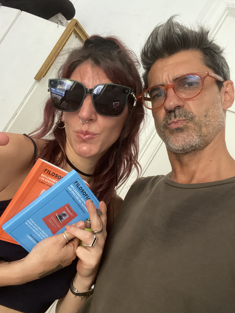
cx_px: 118
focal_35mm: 30
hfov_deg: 46.8
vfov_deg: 60.0
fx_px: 272
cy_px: 156
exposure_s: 1/30
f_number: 2.2
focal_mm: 2.71
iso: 640
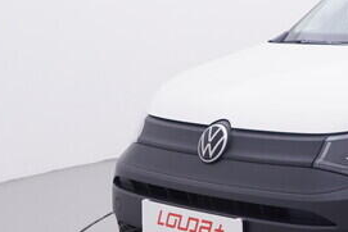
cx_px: 475
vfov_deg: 16.1
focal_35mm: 85
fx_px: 821
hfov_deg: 21.3
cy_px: 109
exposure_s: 1/80
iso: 200
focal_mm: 15
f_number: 5
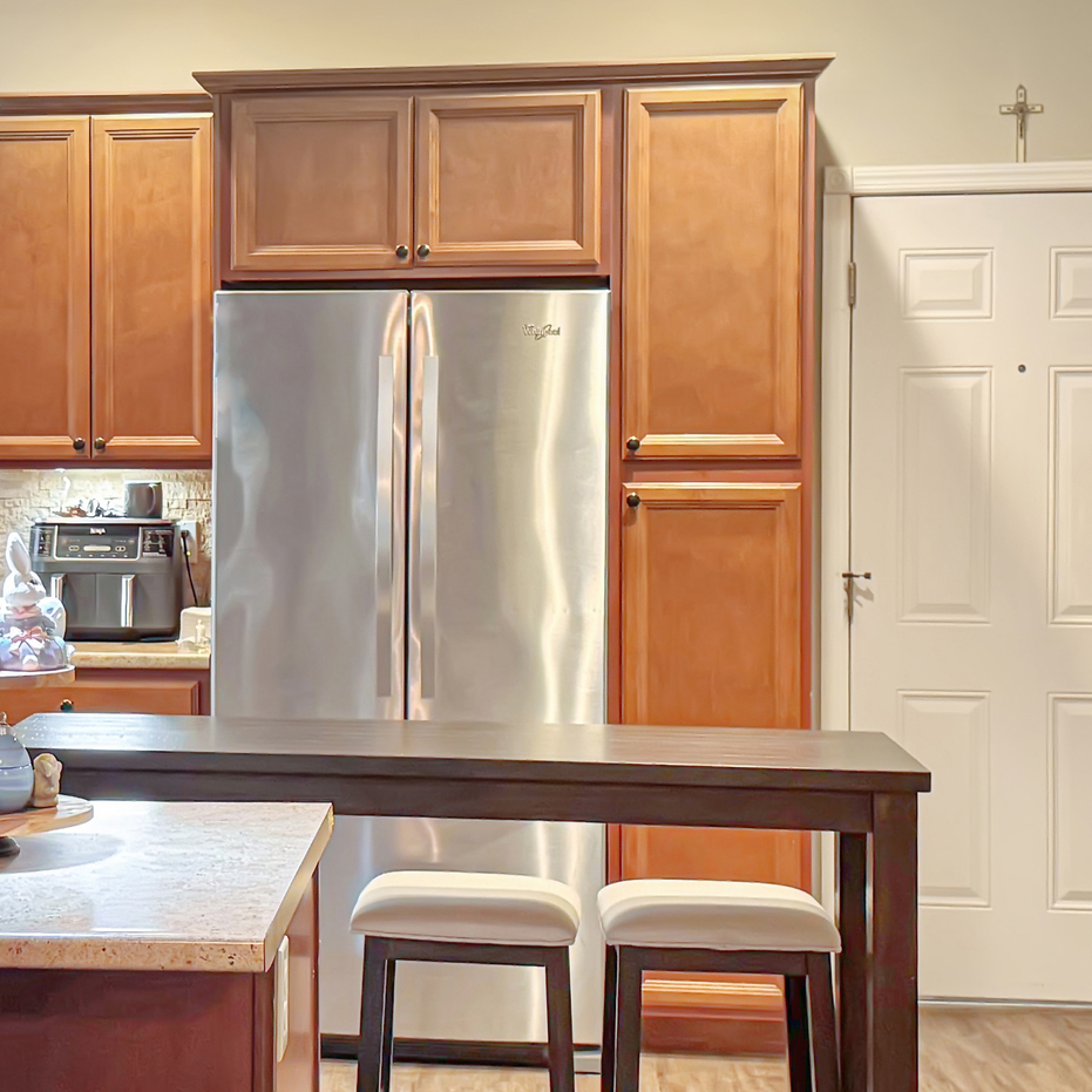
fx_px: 2498
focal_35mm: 70
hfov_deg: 24.1
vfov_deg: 24.6
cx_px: 160
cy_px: 608
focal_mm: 6.76
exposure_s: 1/60
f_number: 1.78
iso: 400
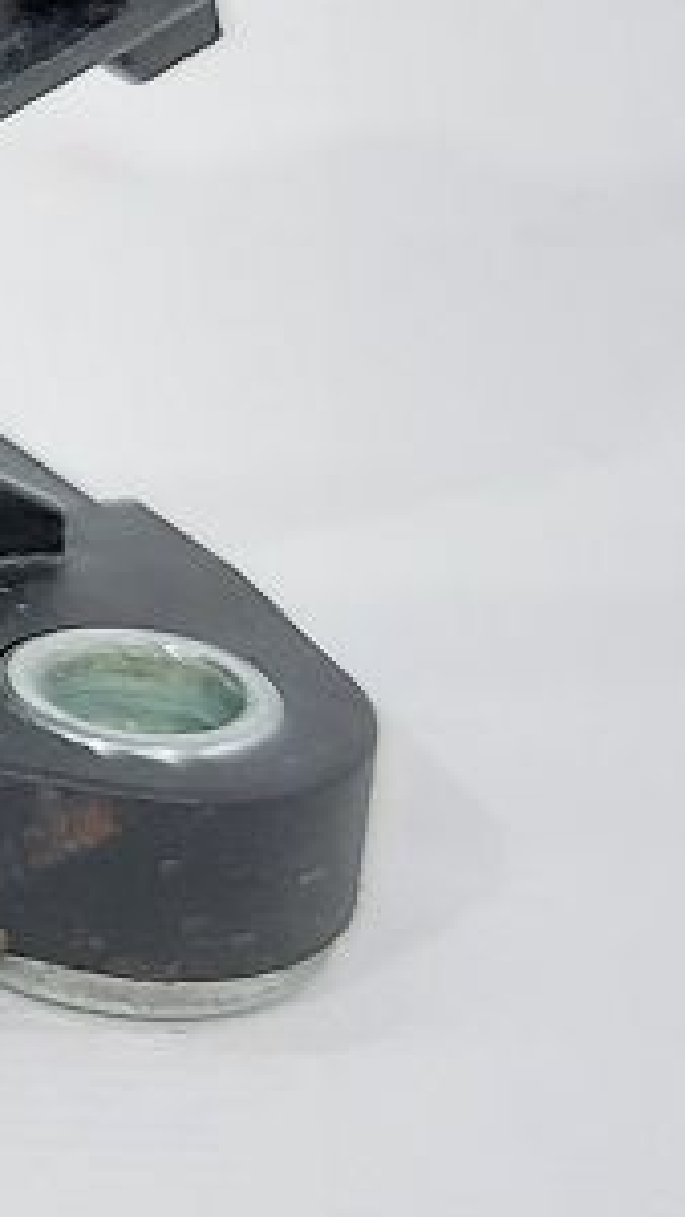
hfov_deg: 8.8
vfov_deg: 17.5
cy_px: 183
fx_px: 3903
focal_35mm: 121
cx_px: -1121
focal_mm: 5.23
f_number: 1.8
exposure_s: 1/50
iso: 100
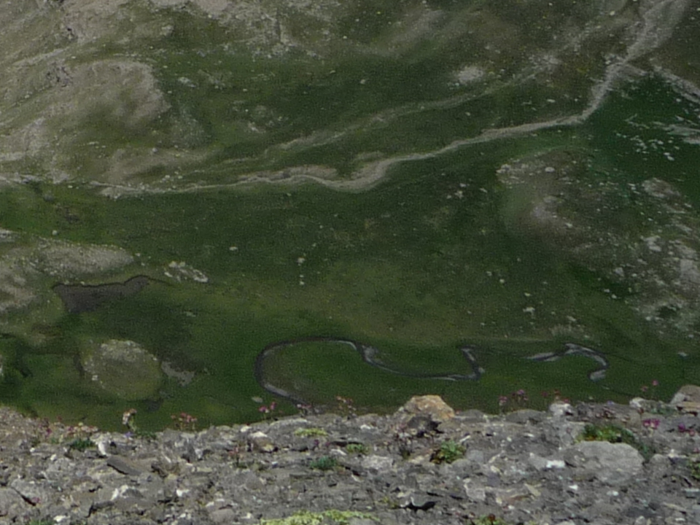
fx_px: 2305
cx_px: -259
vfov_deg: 12.6
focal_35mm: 114
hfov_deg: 16.2
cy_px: -131
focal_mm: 5.2
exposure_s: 1/800
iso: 100
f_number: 5.6
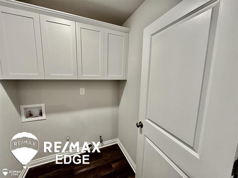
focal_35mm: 14
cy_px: 89
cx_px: 119
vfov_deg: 85.7
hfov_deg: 102.1
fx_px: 96
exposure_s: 1/120
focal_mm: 2.22
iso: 250
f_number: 2.2
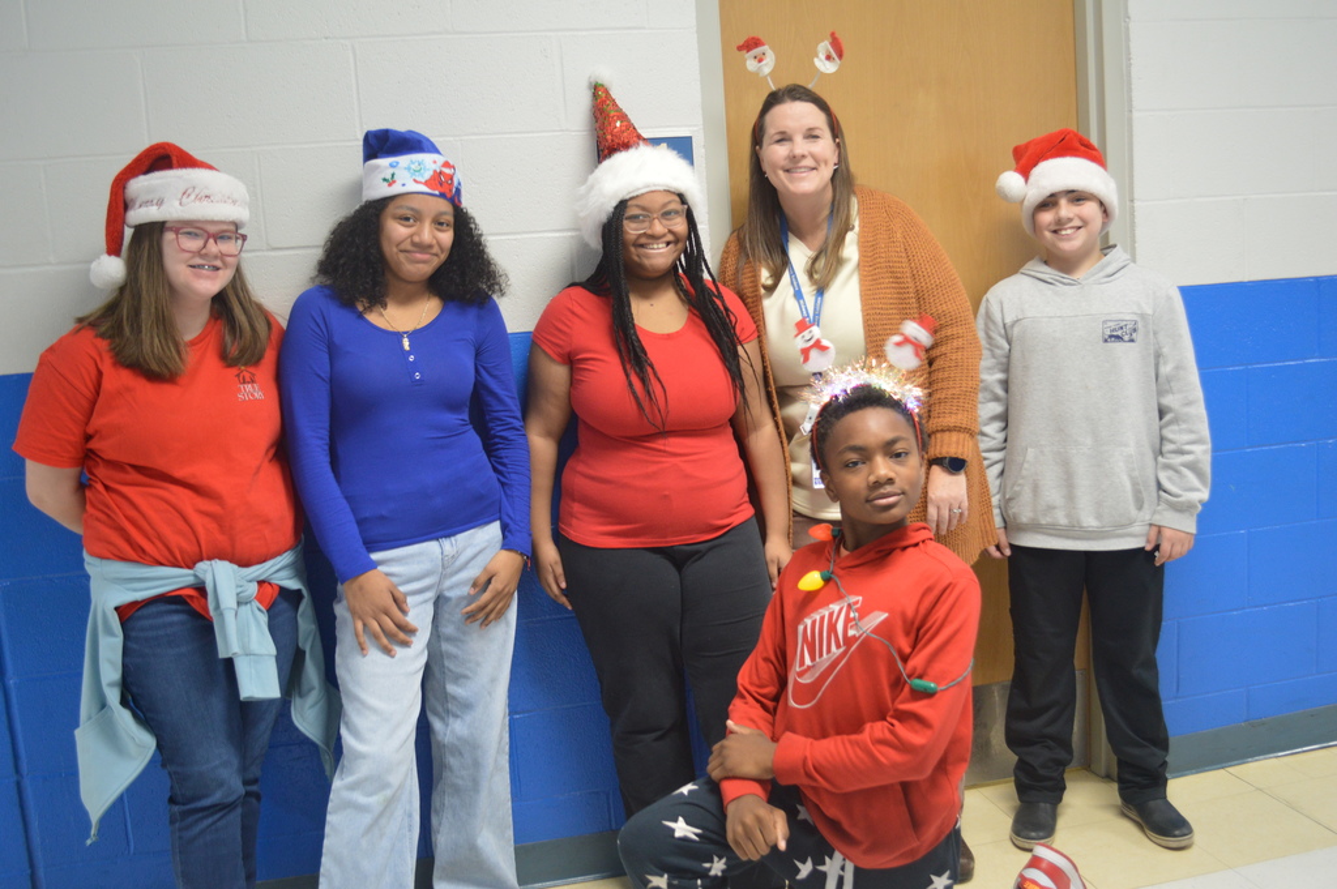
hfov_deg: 57.3
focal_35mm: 33
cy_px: 444
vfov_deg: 39.9
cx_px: 668
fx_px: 1225
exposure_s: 1/15
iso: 800
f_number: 4
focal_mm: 22
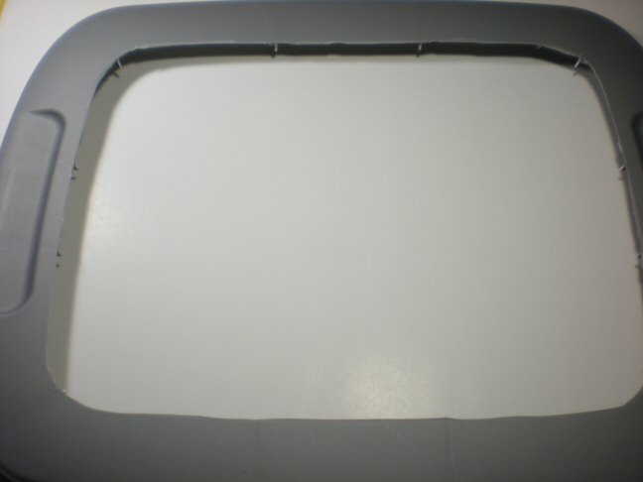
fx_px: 706
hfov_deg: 49.0
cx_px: 322
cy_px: 241
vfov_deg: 37.7
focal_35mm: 38
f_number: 3.1
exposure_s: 1/48
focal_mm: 6.3
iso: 100
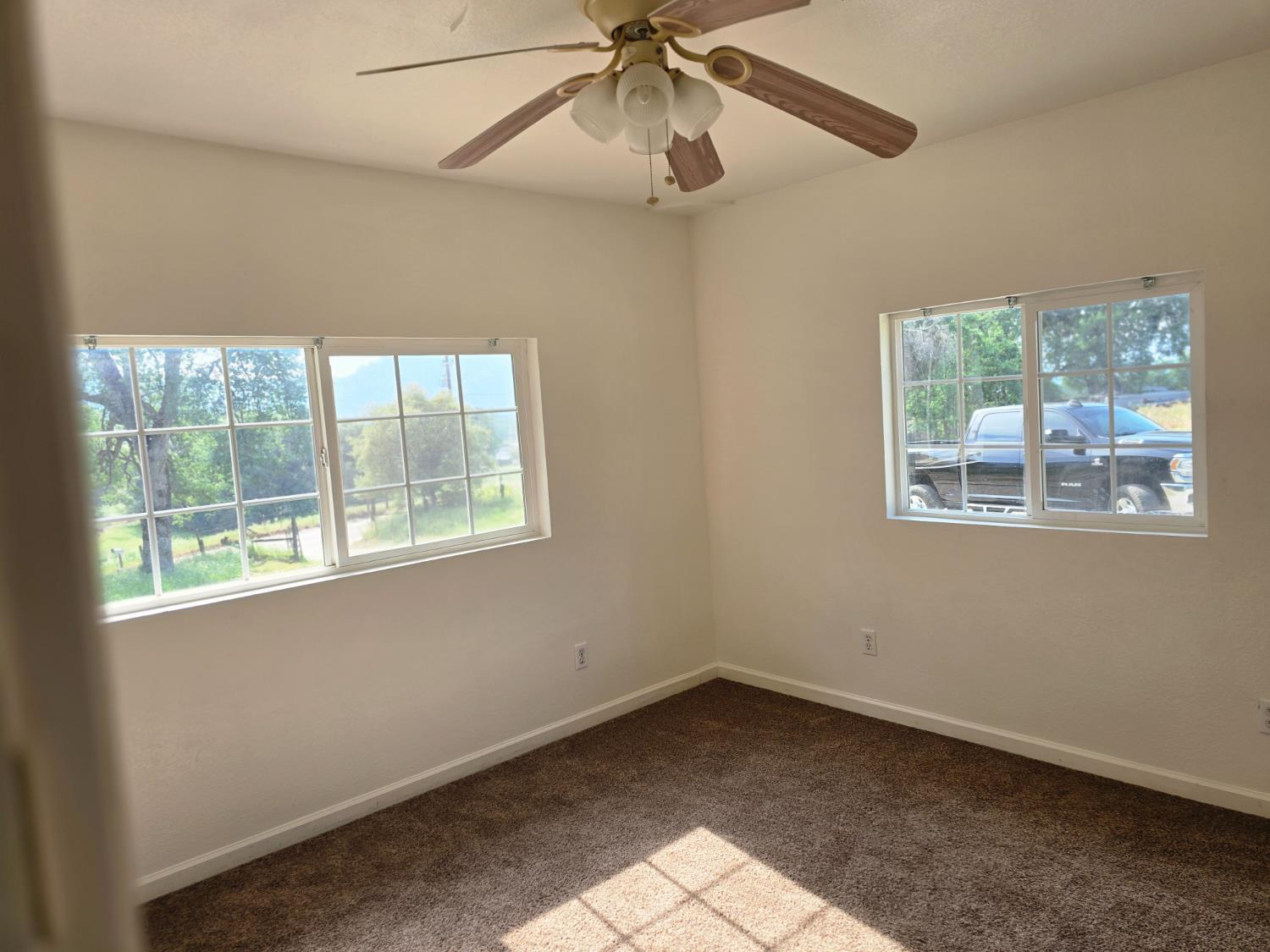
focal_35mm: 23
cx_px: 635
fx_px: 844
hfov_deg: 73.9
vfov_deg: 58.9
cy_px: 476
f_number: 1.7
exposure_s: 1/120
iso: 20
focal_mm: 6.3
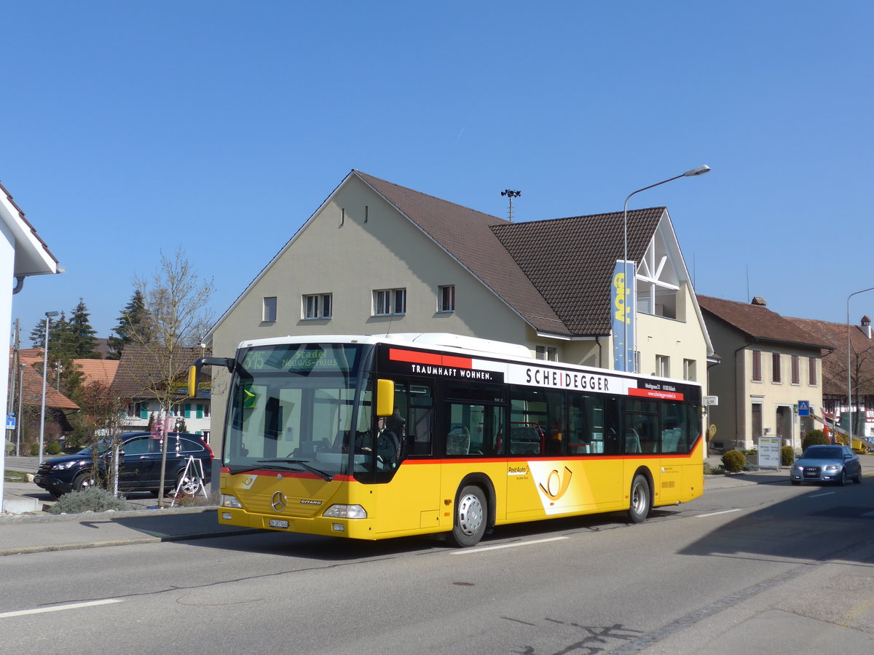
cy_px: 328
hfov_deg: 45.8
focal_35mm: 41
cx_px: 437
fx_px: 1035
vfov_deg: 35.1
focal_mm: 8.4
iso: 80
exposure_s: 1/2000
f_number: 2.8
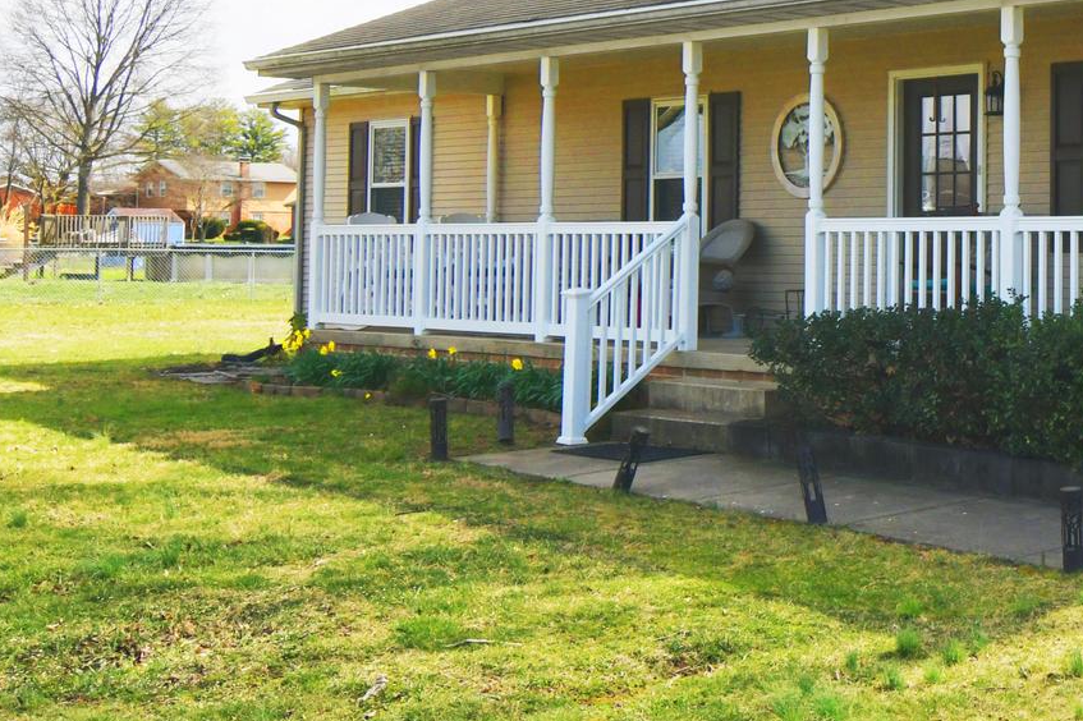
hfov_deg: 30.7
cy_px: 148
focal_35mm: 58
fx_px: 1744
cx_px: 1203
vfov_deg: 23.0
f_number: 11
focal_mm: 16
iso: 250
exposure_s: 1/500
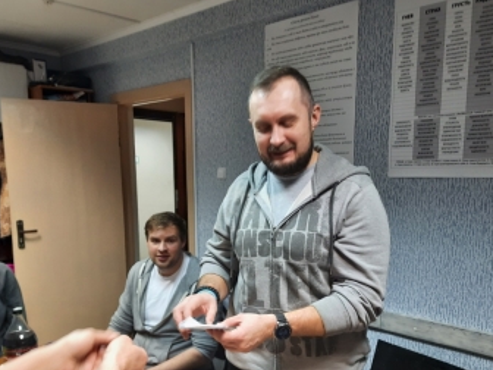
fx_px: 456
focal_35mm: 32
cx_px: 244
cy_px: 235
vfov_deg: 43.8
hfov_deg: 56.8
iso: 250
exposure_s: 1/50
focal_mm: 5.23
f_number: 1.8
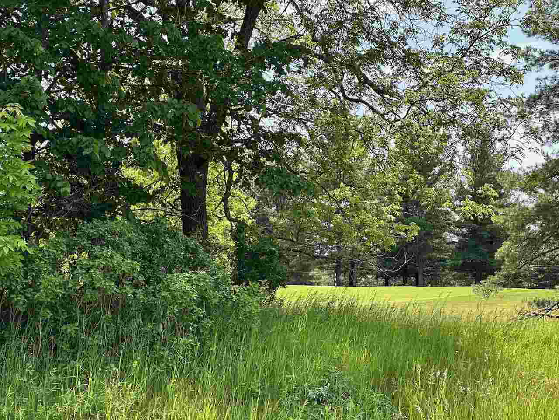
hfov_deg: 25.3
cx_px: 280
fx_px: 1243
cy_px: 210
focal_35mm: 77
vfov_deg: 19.1
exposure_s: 1/241
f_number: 2.8
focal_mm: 9
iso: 32
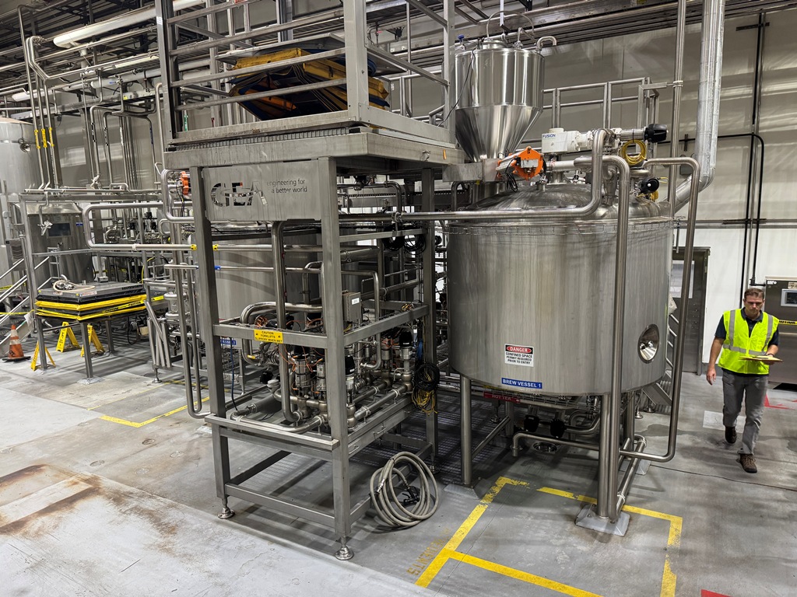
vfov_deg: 56.8
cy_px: 298
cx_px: 398
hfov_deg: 71.6
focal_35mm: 24
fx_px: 553
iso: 250
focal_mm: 6.76
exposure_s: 1/60
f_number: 1.78
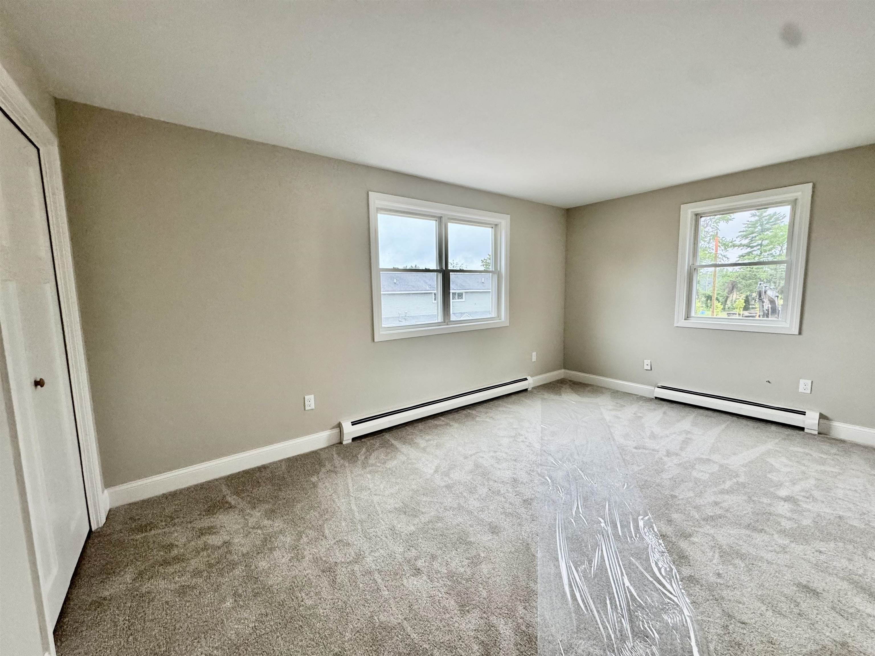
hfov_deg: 102.1
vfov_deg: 85.7
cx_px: 438
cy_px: 328
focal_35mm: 14
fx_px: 354
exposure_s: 1/99
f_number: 2.2
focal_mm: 2.22
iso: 320
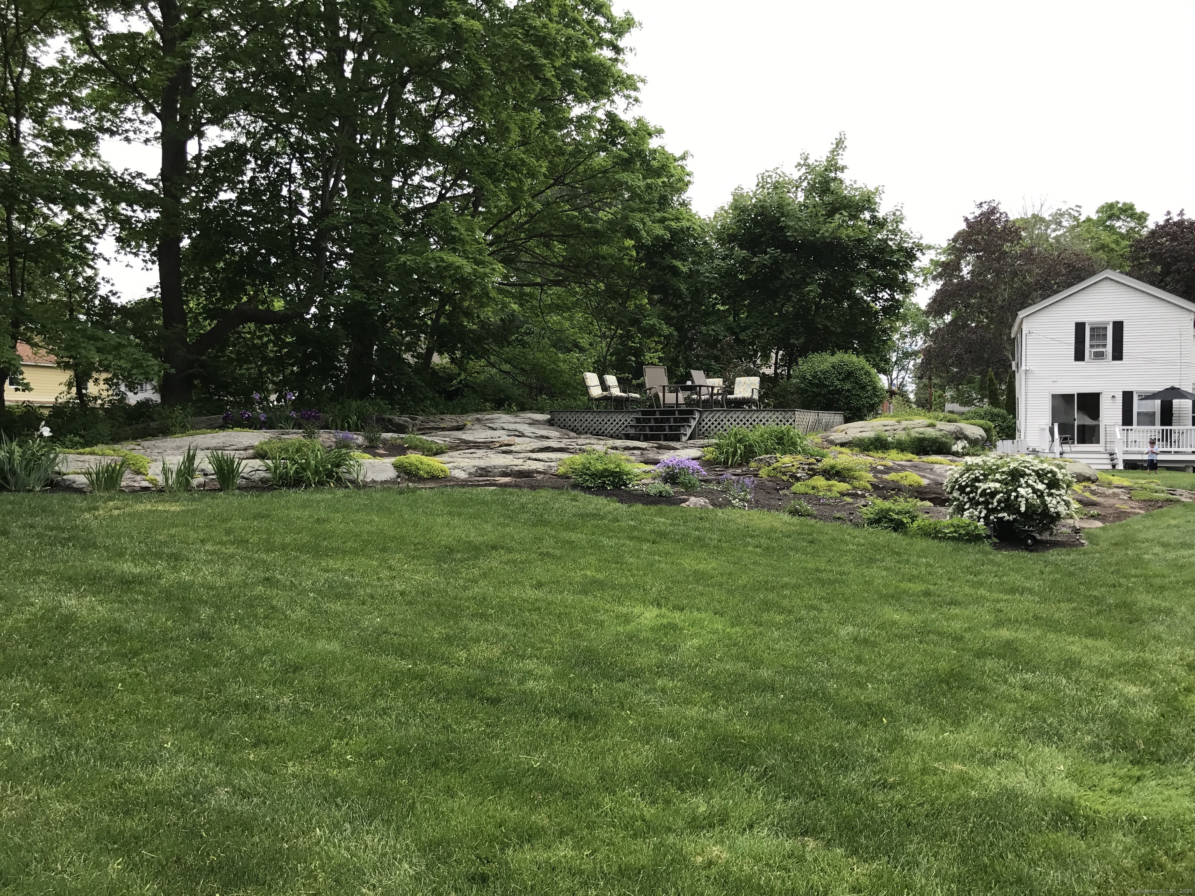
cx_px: 598
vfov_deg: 49.7
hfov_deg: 63.4
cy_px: 448
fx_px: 967
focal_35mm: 28
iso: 20
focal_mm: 3.99
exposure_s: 1/709
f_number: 1.8
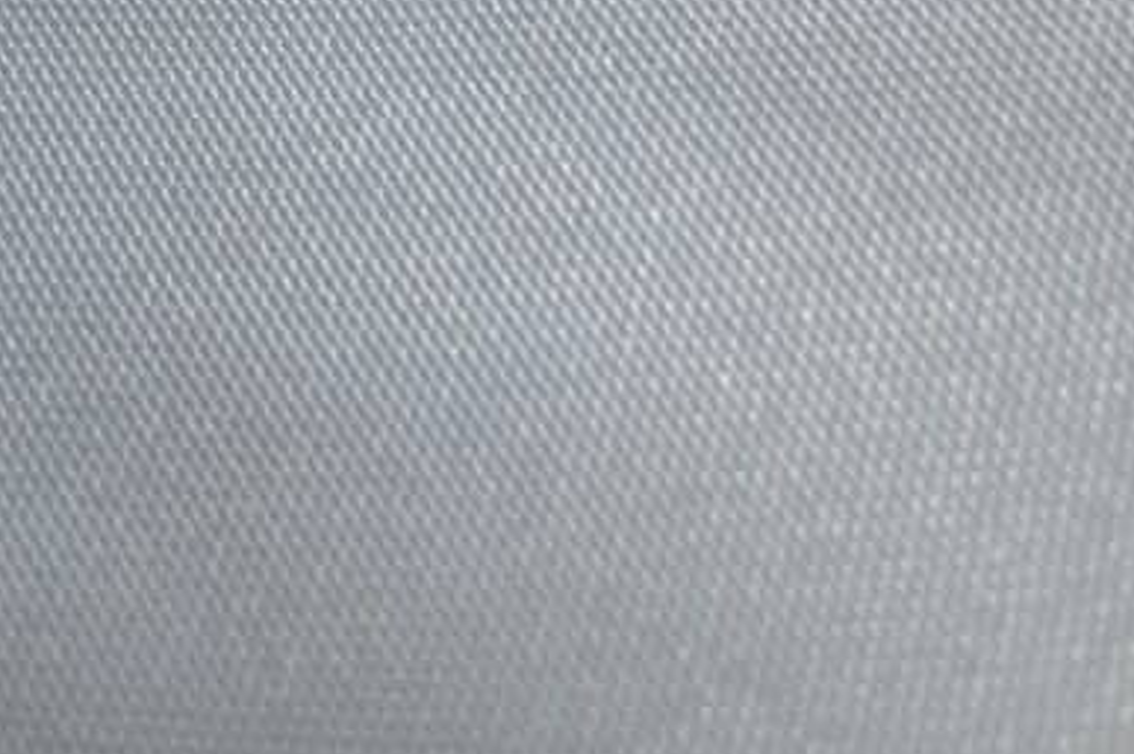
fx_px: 4532
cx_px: 29
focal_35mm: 144
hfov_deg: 14.1
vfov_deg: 9.2
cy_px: -401
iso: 160
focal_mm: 5.96
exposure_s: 1/43
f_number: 1.6
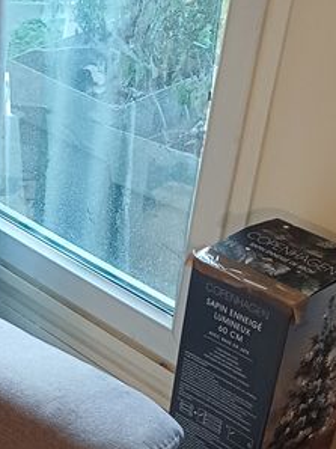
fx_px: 1089
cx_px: -172
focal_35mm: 84
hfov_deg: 16.0
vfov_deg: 21.9
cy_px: 506
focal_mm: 4.65
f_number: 1.8
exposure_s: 1/33
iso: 400
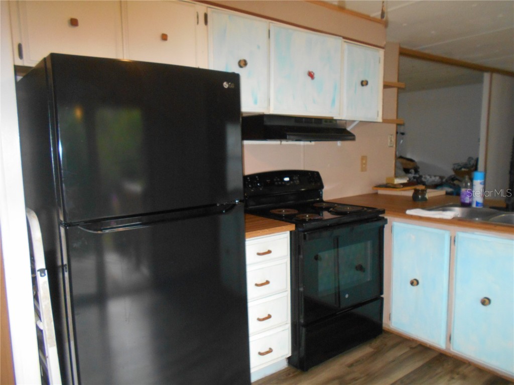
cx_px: 257
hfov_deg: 67.3
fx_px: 386
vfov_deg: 53.1
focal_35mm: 26
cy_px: 192
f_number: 3.2
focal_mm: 4.6
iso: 360
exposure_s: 1/25
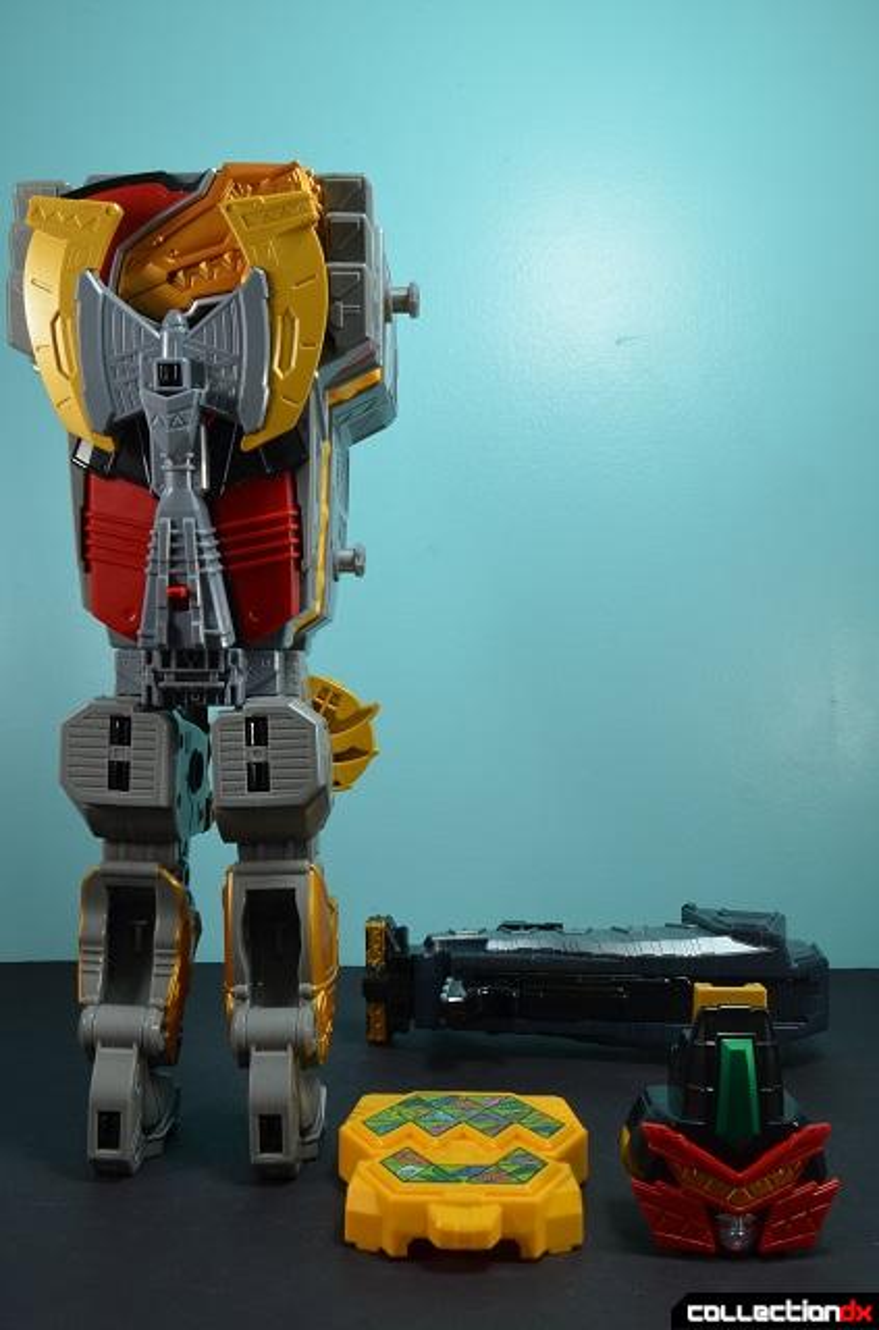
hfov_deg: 39.7
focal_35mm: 33
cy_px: 665
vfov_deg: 57.4
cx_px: 440
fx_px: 1216
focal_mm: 22
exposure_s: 1/1.6
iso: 100
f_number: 20
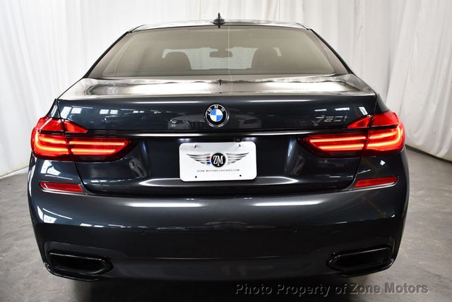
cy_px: 151
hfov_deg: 53.1
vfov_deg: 36.9
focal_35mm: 36
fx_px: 452
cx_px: 226
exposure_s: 1/125
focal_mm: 18
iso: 1000
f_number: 3.5
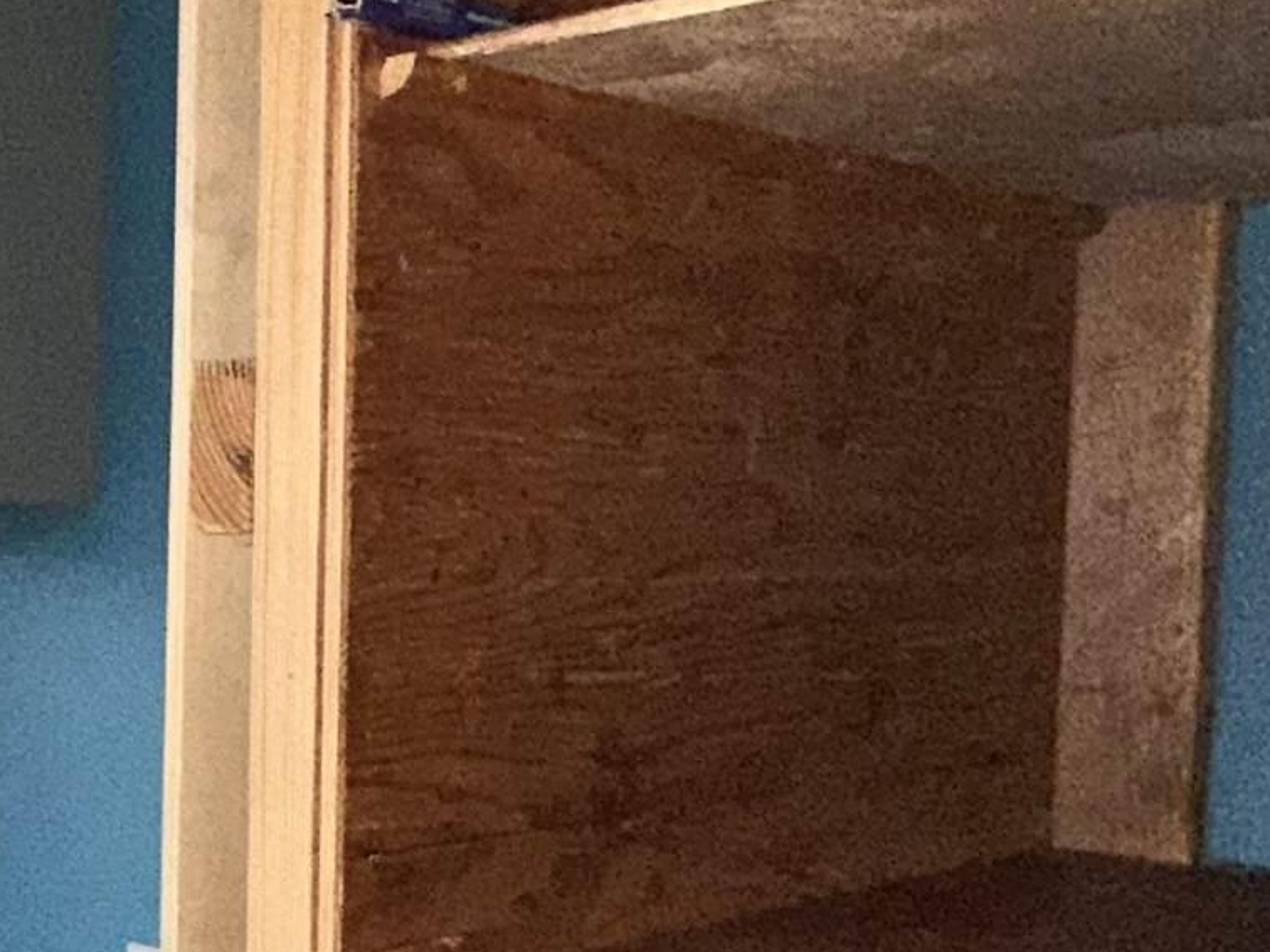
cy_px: 612
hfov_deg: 28.4
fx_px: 2091
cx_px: -340
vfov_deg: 25.6
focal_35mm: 57
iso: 80
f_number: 2.2
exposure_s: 1/84
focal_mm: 2.22
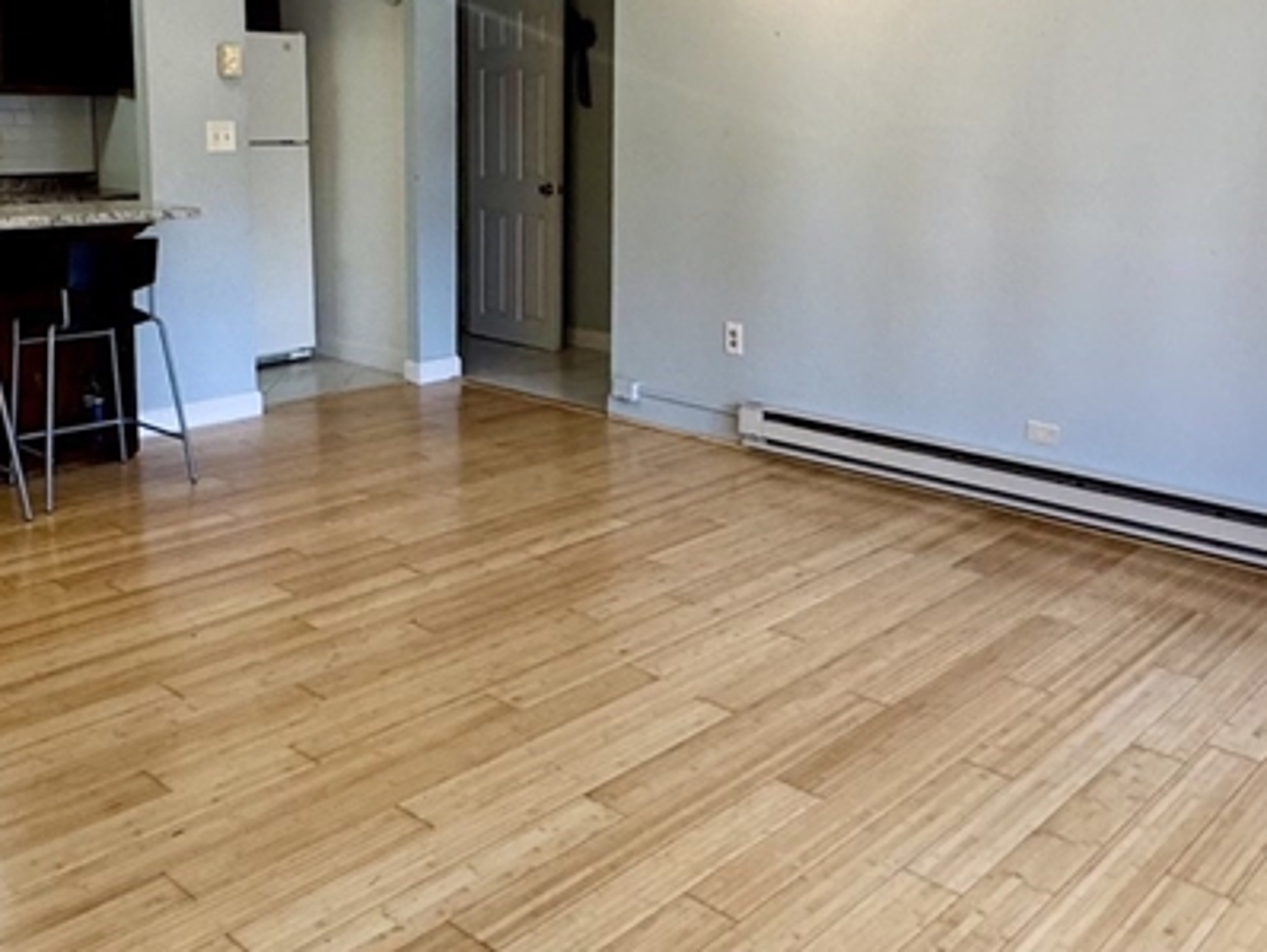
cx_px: 678
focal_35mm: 36
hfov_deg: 51.3
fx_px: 1318
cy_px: 315
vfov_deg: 39.2
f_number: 2.2
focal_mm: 2.22
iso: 200
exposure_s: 1/60
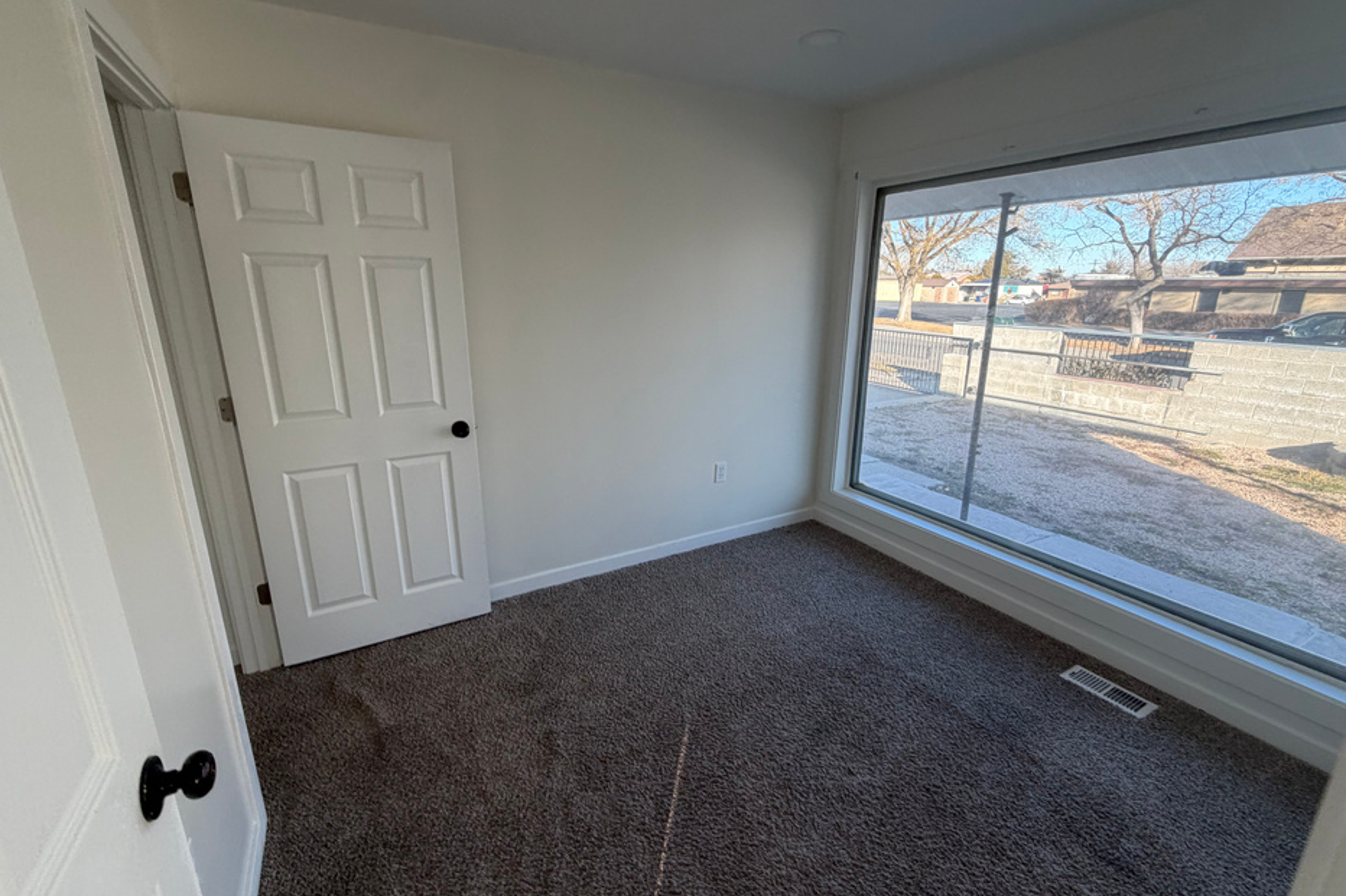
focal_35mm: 16
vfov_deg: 73.7
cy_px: 444
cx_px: 689
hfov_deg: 96.7
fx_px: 598
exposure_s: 1/120
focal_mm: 2.22
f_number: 2.2
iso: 50
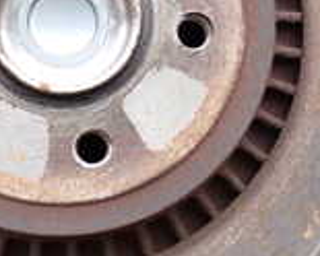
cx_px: 283
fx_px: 1364
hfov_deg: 13.3
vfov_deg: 10.7
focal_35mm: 144
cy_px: 64
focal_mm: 6.83
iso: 100
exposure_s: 1/100
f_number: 3.5
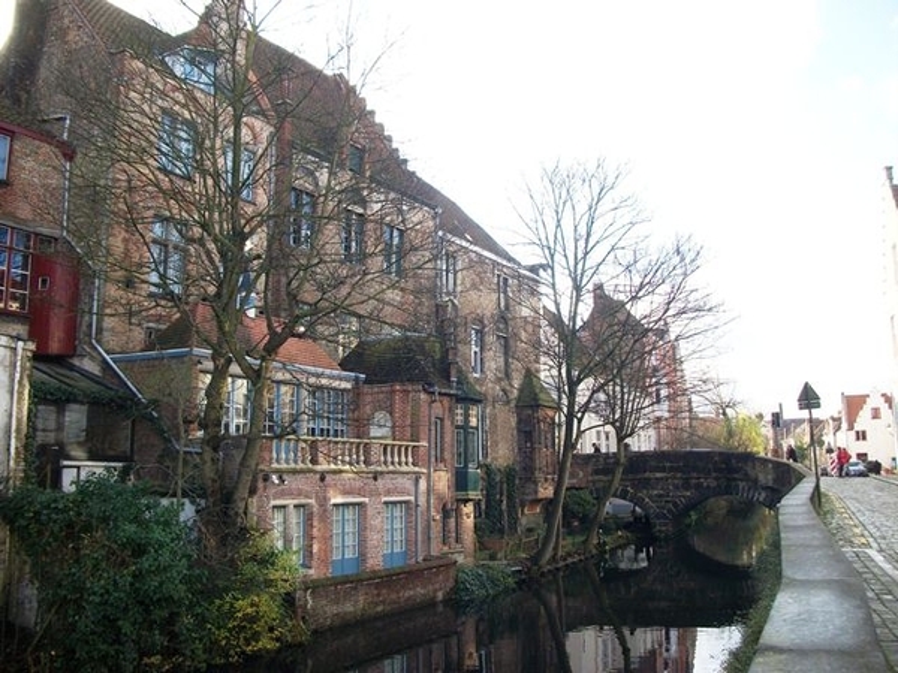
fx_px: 830
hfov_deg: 56.8
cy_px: 336
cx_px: 449
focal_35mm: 32
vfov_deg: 44.2
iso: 80
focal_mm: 5.7
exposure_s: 1/30
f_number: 8.8
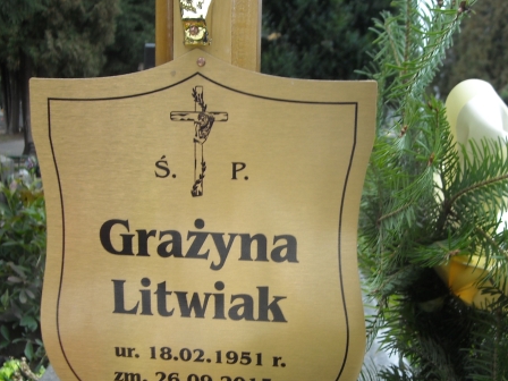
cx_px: 257
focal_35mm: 50
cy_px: 249
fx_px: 734
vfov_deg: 28.9
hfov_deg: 38.2
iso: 64
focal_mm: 5.7
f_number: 2.8
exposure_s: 1/114
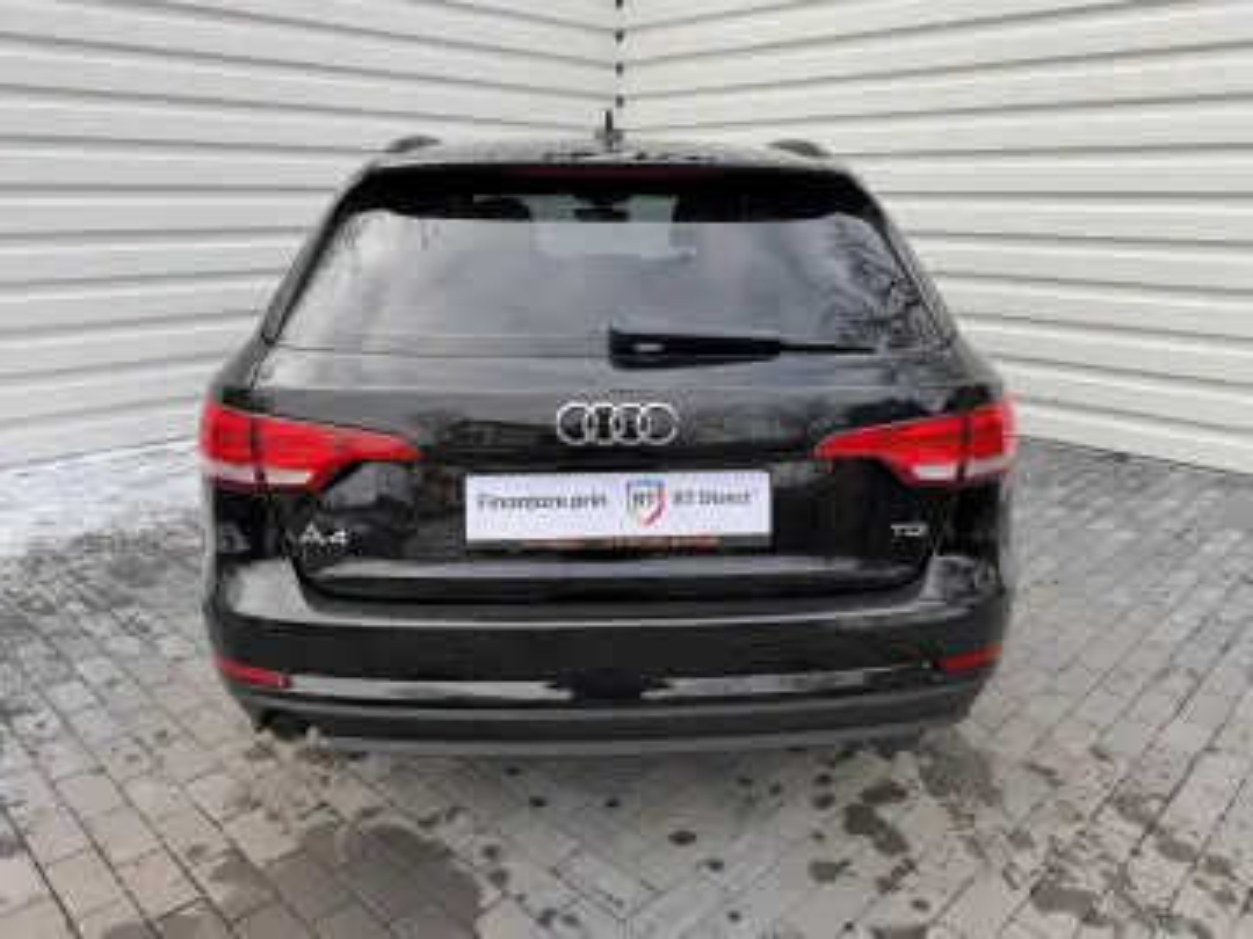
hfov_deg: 71.6
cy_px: 470
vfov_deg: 56.8
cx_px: 626
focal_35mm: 24
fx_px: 869
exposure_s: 1/931
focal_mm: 6.76
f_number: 1.78
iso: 80
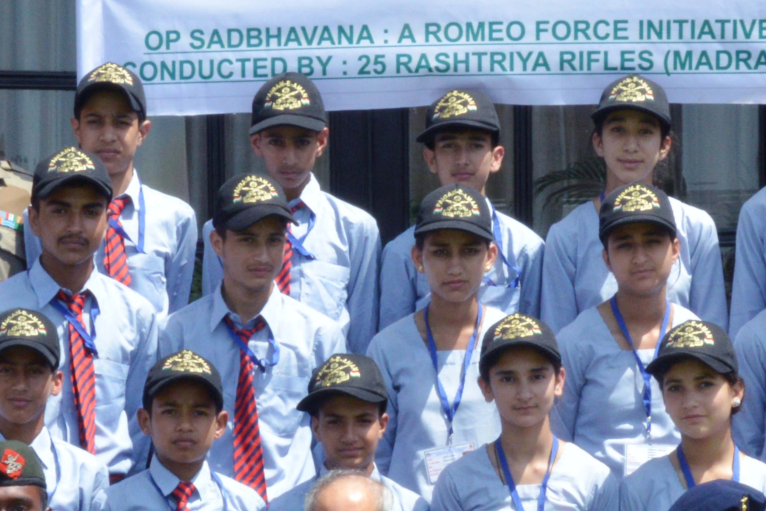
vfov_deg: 9.8
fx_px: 2980
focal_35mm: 140
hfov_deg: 14.6
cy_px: 464
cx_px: 405
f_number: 29
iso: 1600
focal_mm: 45
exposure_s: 1/160
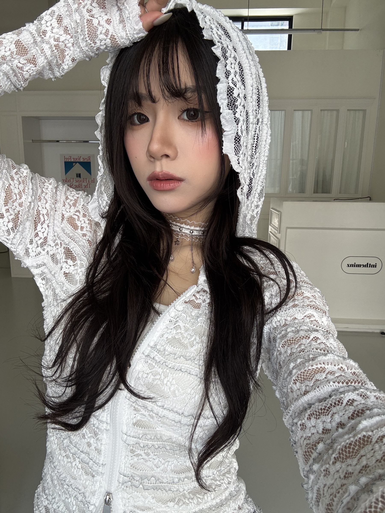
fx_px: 341
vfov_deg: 73.9
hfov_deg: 58.9
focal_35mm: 23
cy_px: 256
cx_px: 192
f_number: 1.9
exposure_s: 1/121
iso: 50
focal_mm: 2.69
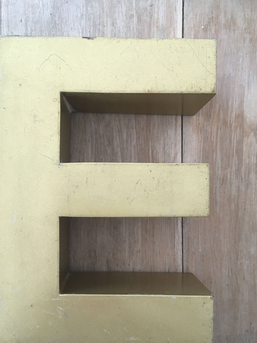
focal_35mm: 36
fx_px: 356
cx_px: 110
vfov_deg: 51.3
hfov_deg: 39.6
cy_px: 188
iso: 25
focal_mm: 4.15
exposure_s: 1/33
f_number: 2.2
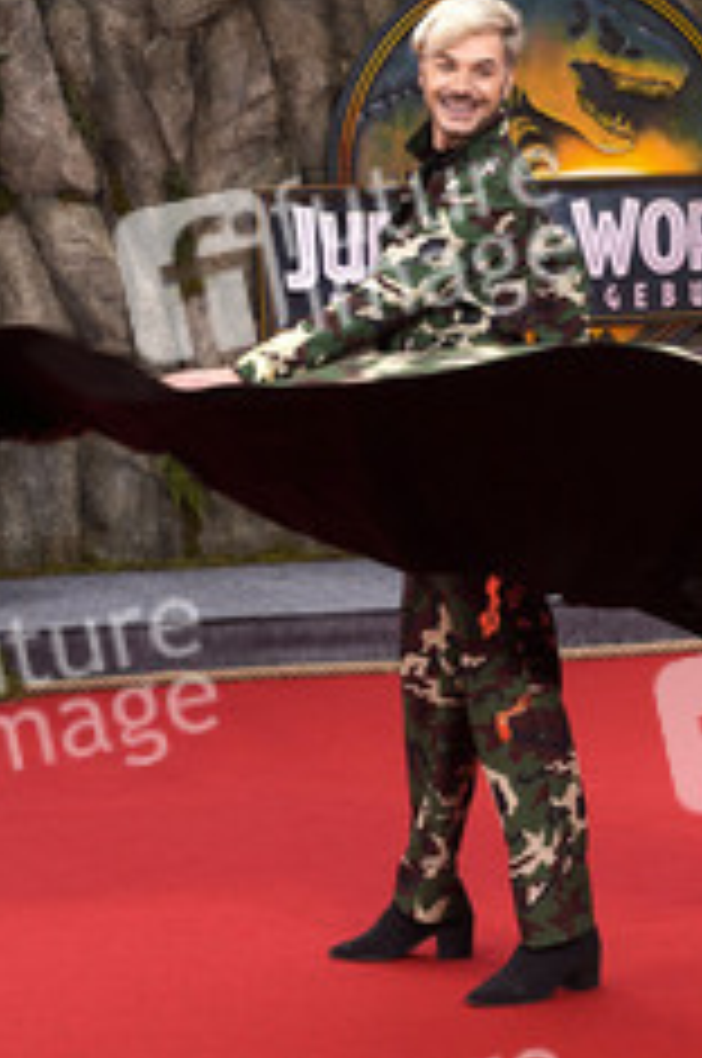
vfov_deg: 18.8
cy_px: 482
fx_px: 3197
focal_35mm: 109
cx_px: 477
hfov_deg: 12.5
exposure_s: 1/160
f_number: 5.6
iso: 100
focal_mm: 64
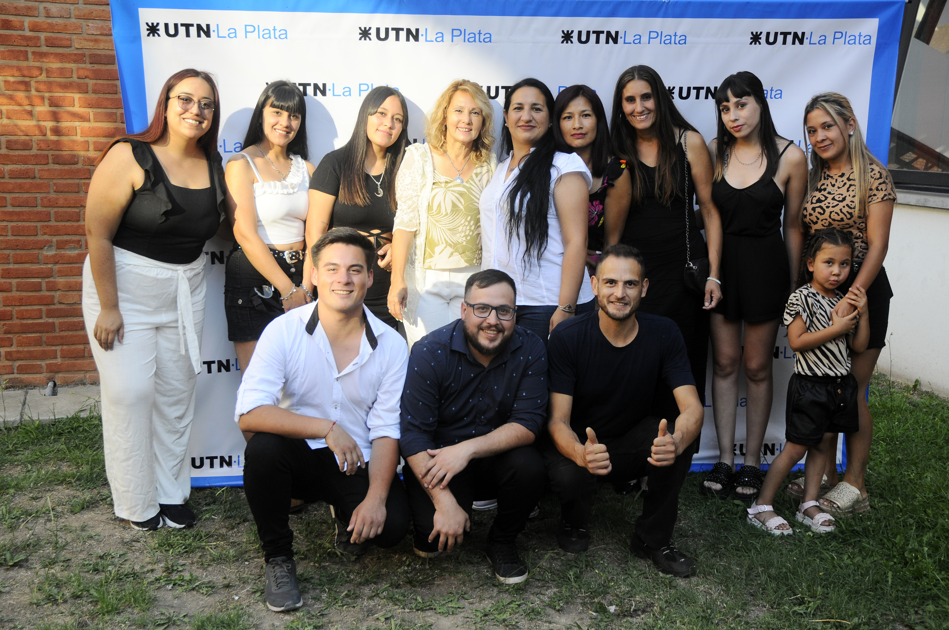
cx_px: 474
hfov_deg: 45.0
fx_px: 1145
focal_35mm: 44
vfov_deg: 30.8
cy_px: 315
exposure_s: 1/200
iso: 400
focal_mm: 29
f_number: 4.5
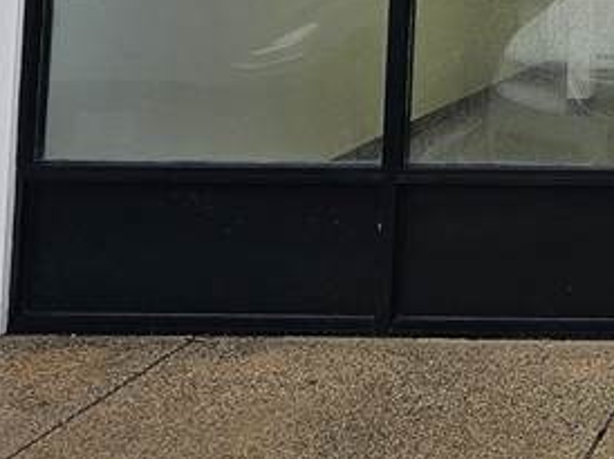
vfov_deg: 15.6
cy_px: -260
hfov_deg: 19.7
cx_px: 930
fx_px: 1524
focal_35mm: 86
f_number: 1.7
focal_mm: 6.3
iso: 20
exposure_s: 1/120
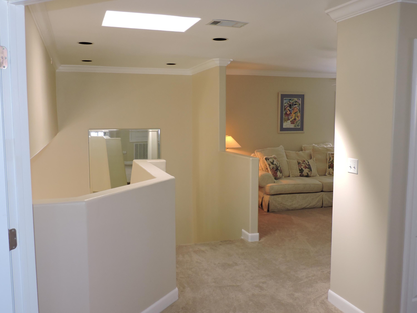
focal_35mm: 33
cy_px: 156
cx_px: 208
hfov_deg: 55.4
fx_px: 398
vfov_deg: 42.9
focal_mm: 5.9
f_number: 3.2
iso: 280
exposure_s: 1/50
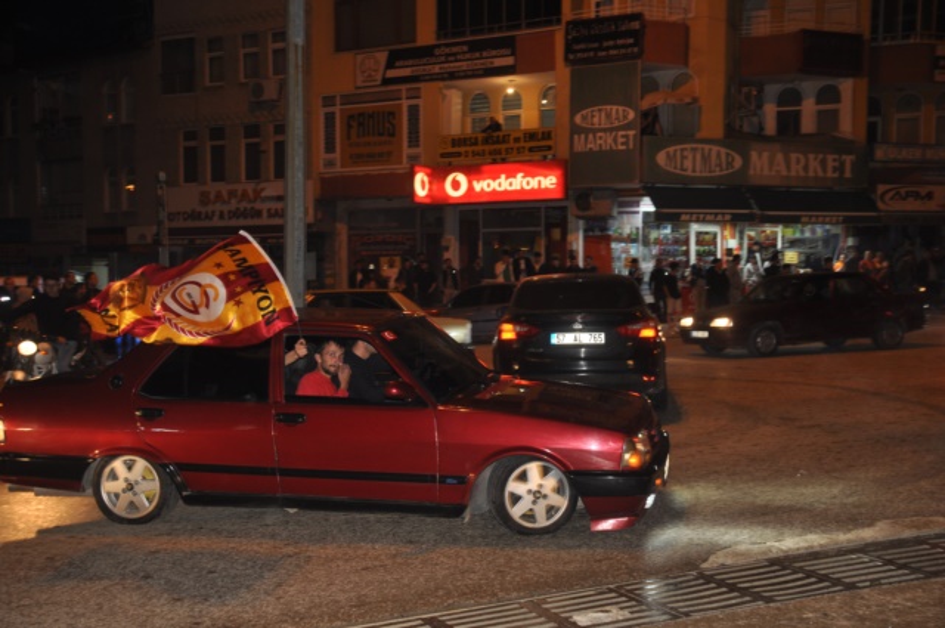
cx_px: 472
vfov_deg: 31.8
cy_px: 314
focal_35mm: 42
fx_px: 1101
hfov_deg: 46.5
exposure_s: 1/60
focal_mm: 28
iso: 400
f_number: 4
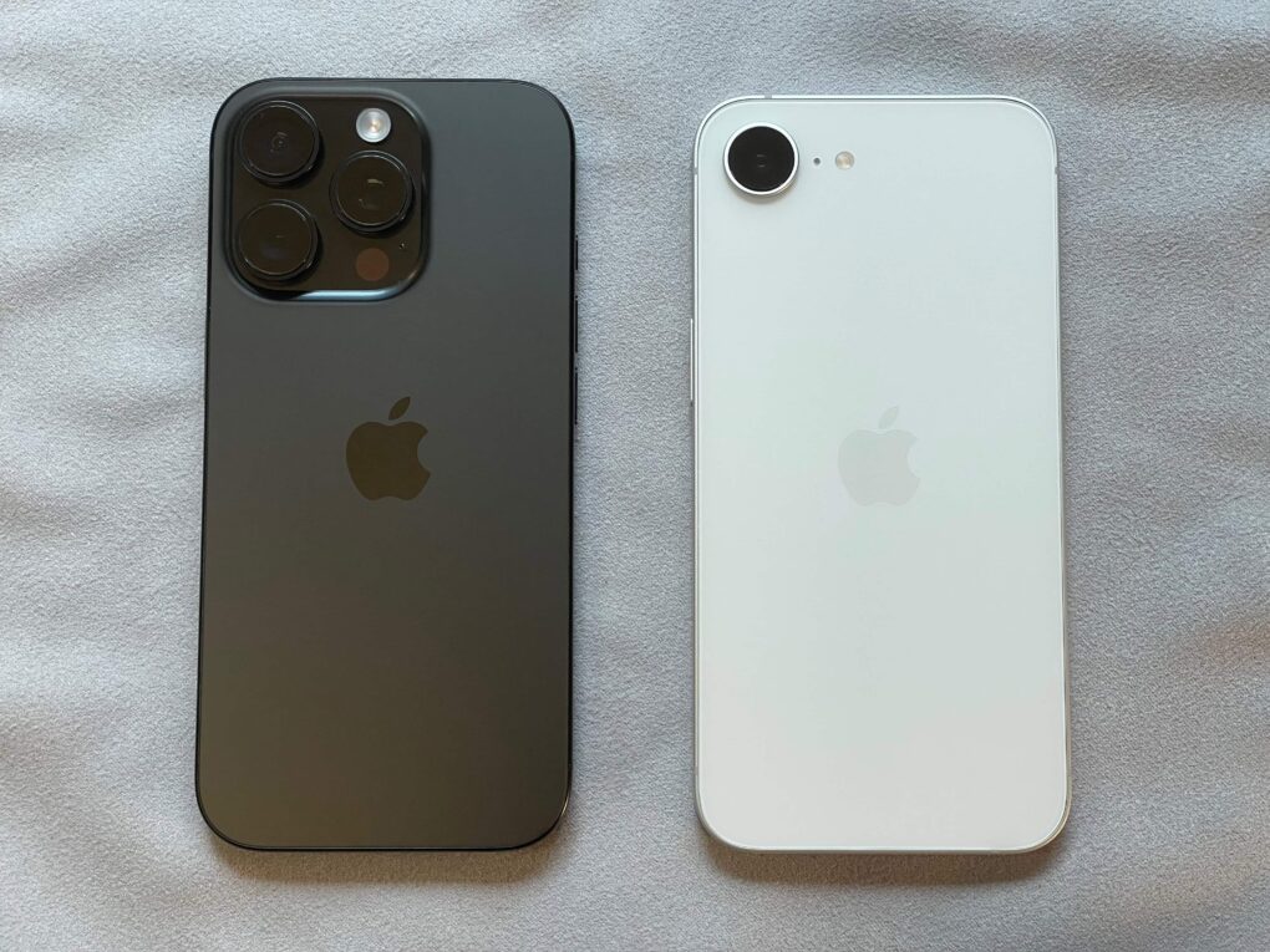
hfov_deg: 36.8
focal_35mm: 52
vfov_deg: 28.0
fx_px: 1908
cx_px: 635
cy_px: 476
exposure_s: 1/120
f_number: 2
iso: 100
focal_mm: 6
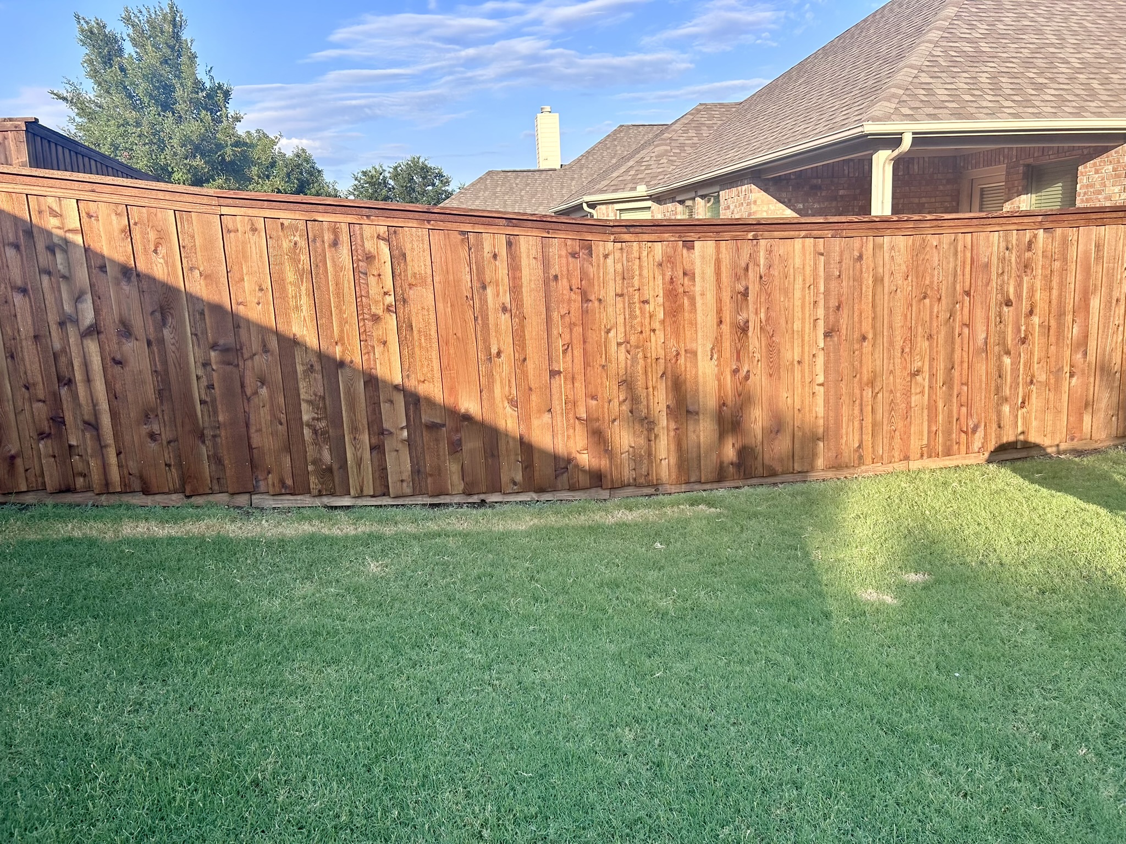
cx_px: 563
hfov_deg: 67.3
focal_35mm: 26
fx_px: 846
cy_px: 422
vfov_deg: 53.1
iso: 50
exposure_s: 1/1209
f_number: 1.5
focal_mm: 5.7
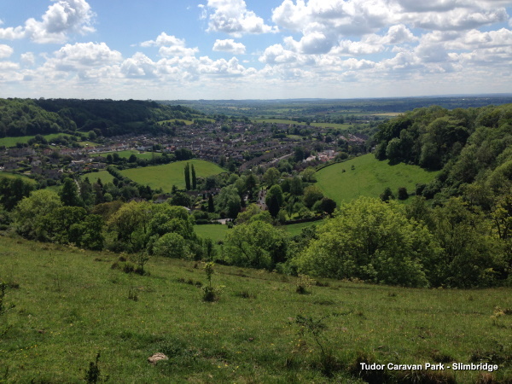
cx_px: 256
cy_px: 192
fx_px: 488
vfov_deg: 42.9
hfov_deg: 55.4
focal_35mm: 33
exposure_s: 1/2358
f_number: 2.4
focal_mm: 4.12
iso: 50
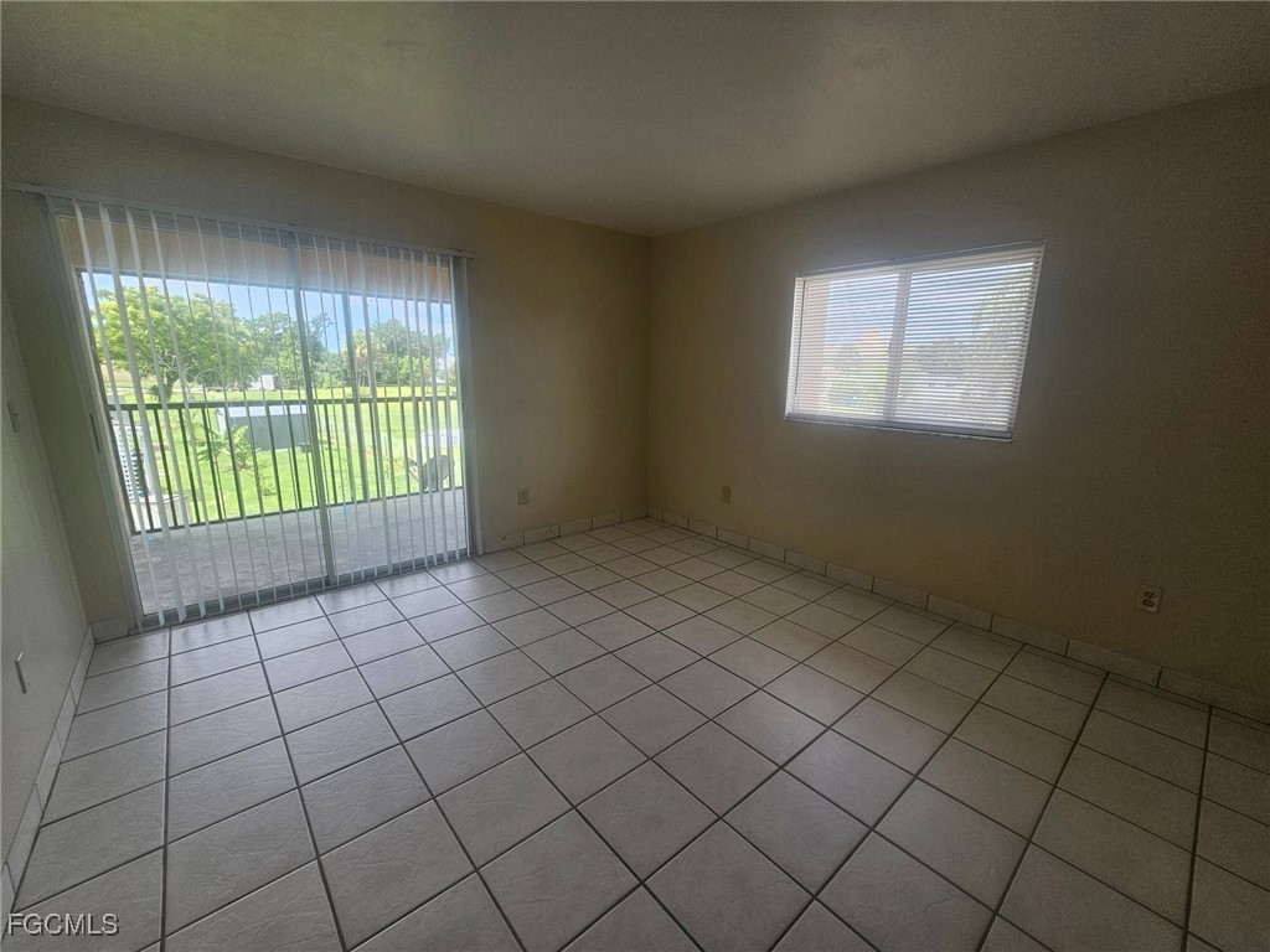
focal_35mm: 13
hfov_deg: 106.2
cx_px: 635
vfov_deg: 89.9
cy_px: 476
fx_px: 477
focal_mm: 2.2
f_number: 2.2
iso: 64
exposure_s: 1/261
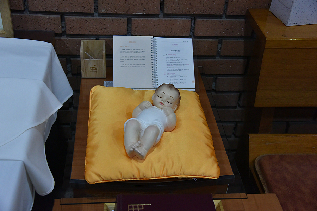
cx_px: 158
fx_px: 423
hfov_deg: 41.1
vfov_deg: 28.1
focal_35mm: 48
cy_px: 106
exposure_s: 1/125
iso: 1600
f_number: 5
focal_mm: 48
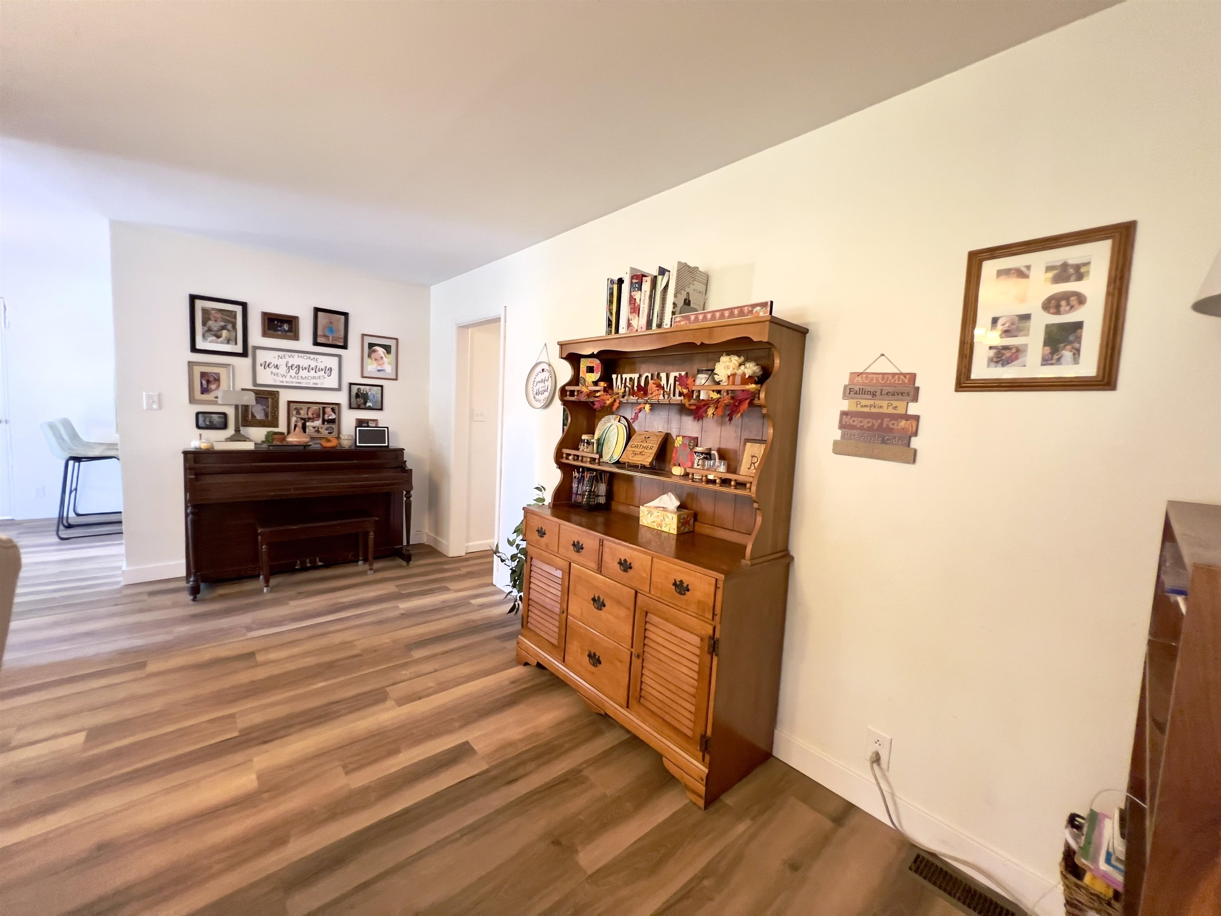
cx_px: 610
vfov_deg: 89.9
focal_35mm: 13
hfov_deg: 106.2
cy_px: 458
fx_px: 459
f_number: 1.8
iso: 400
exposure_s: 1/60
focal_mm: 1.57
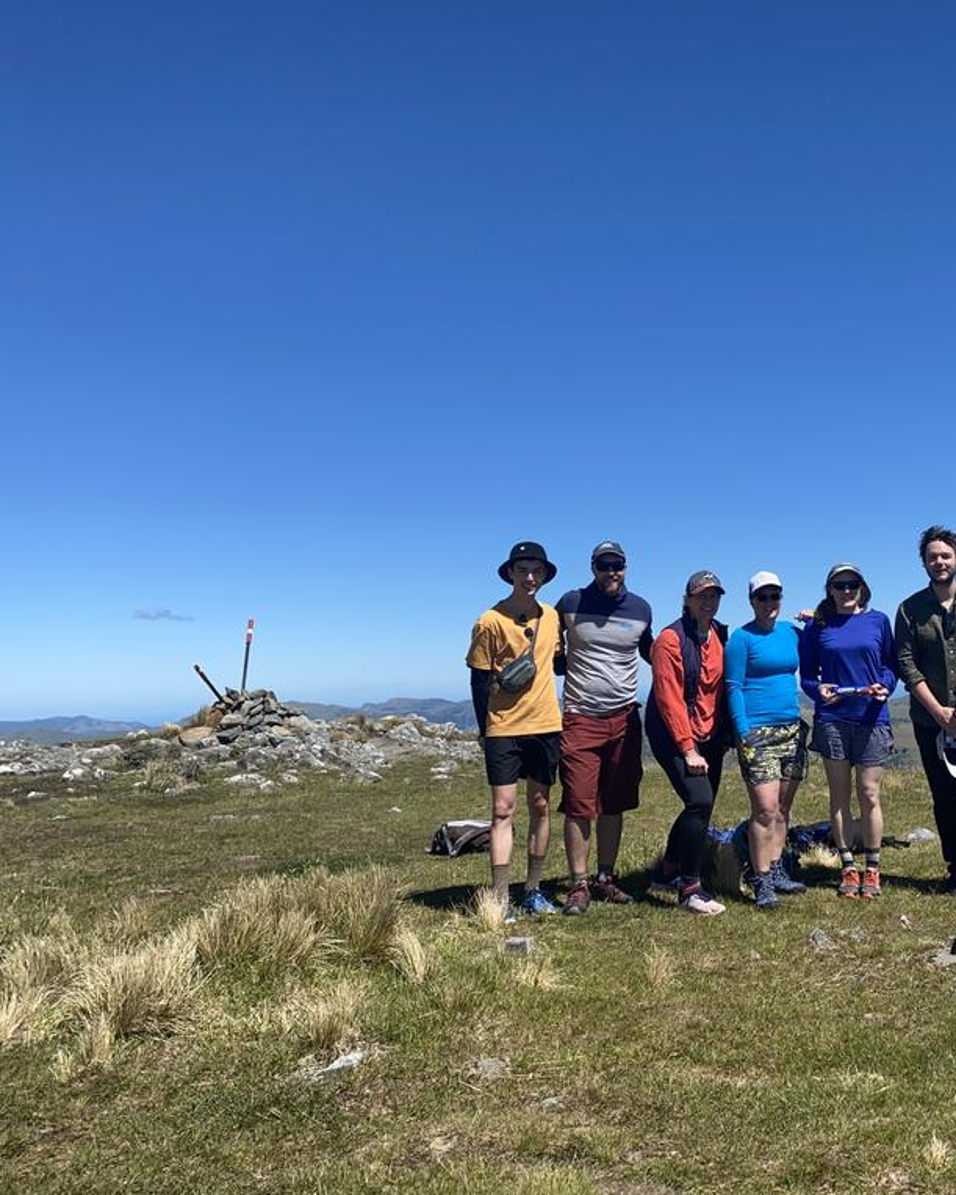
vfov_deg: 52.9
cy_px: 598
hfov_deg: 42.0
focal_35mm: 34
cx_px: 724
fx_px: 1203
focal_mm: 4.25
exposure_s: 1/3401
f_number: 1.8
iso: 32
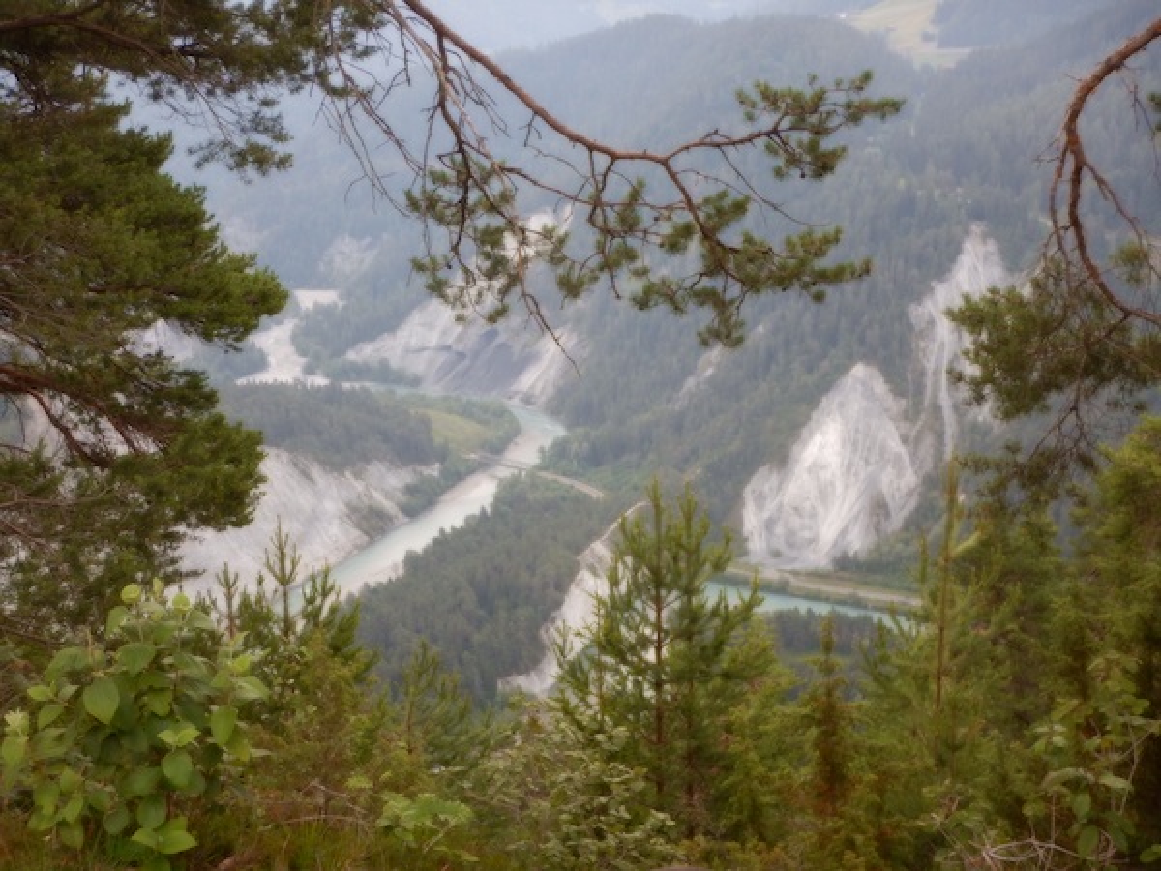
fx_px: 1476
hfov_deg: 42.9
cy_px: 436
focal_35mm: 44
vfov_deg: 32.9
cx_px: 580
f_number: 4.3
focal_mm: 7.8
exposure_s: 1/200
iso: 125
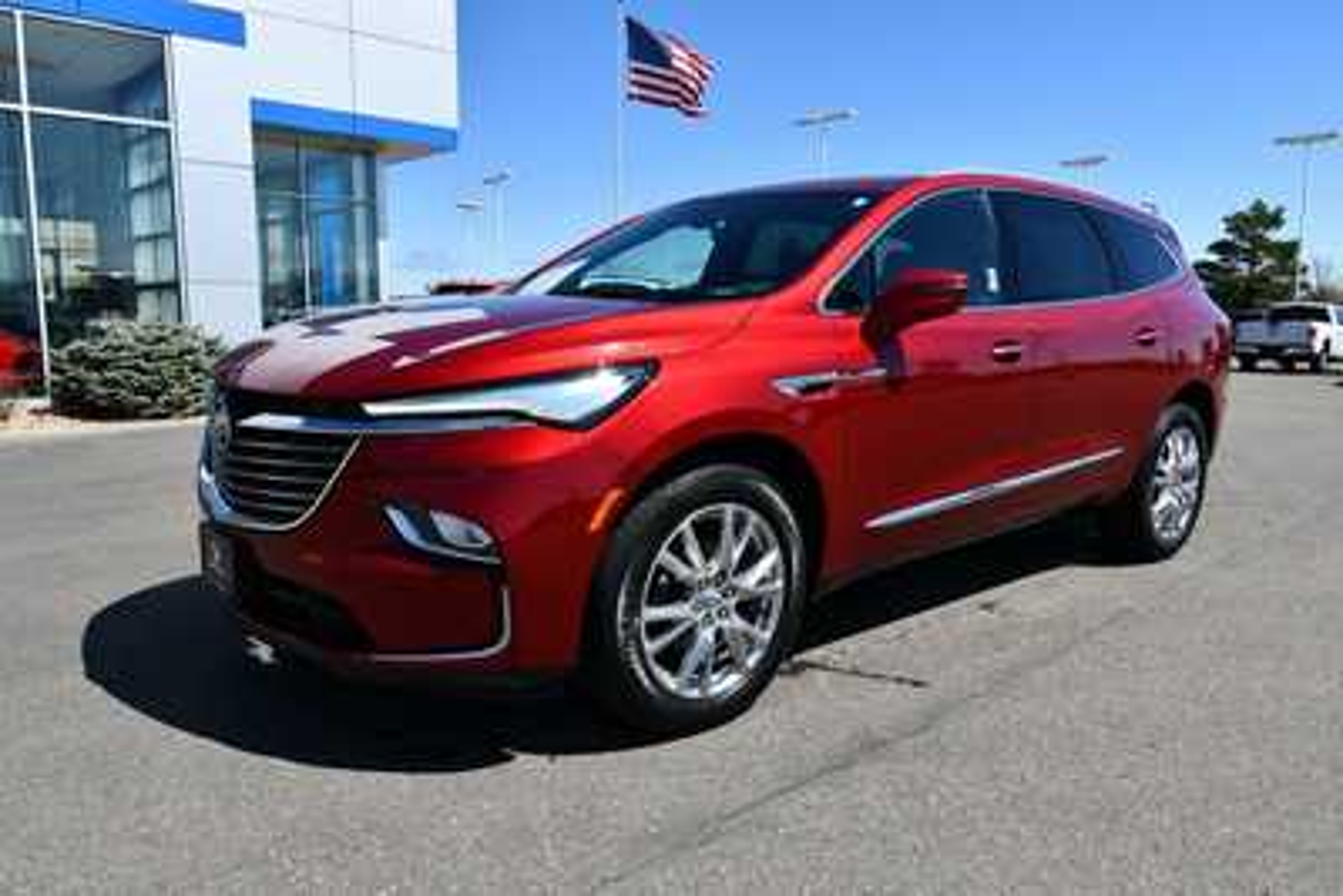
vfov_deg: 51.3
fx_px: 933
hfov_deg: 71.5
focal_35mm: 25
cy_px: 448
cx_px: 672
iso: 100
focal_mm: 17
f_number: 9
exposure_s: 1/320
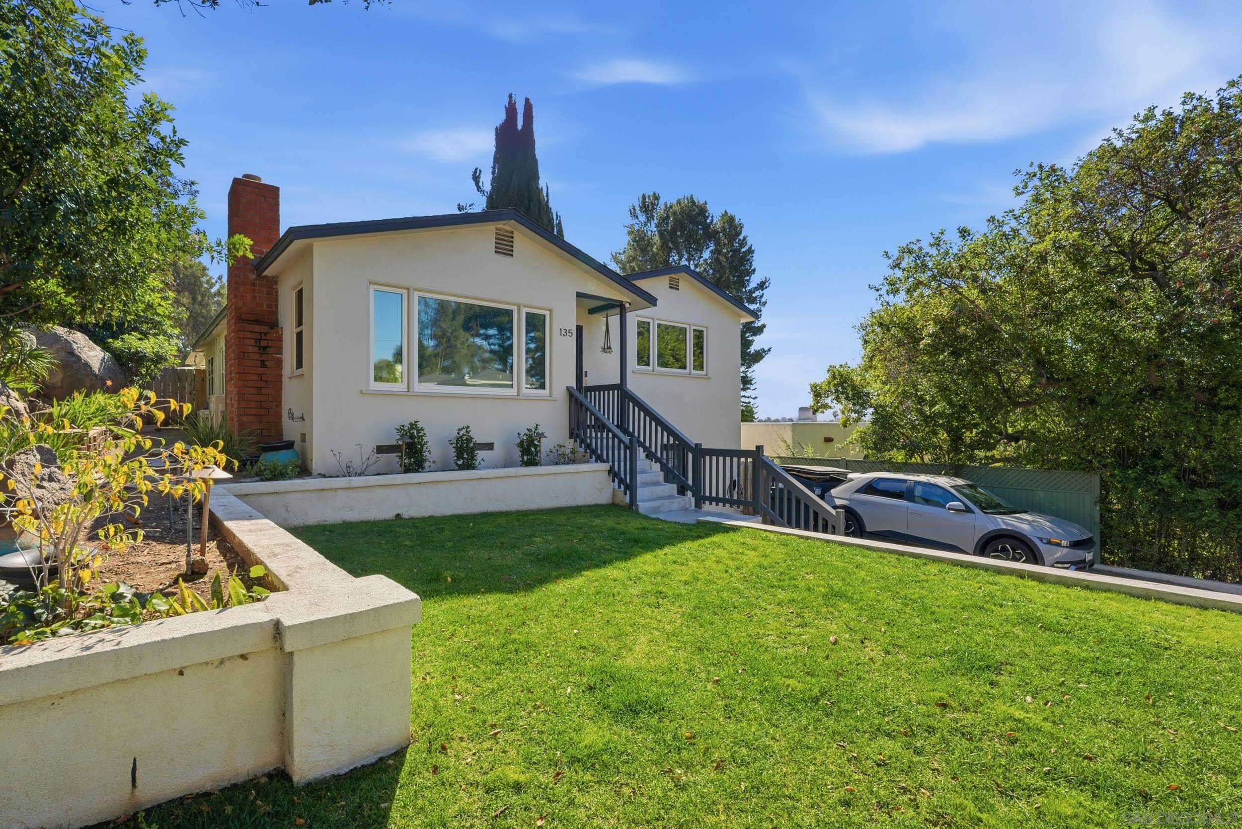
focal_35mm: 16
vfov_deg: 73.8
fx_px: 552
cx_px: 621
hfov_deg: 96.7
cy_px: 414
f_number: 8
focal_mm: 16
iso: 200
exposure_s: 1/1600
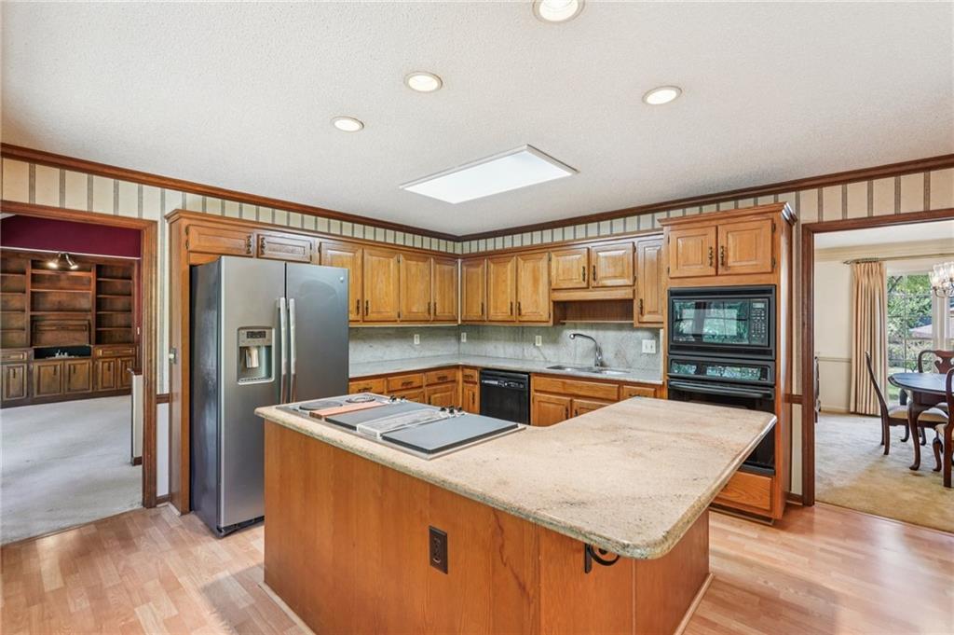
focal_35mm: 16
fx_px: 424
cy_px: 318
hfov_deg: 96.8
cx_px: 477
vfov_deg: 73.7
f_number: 8
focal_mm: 16
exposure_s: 1/20
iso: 800
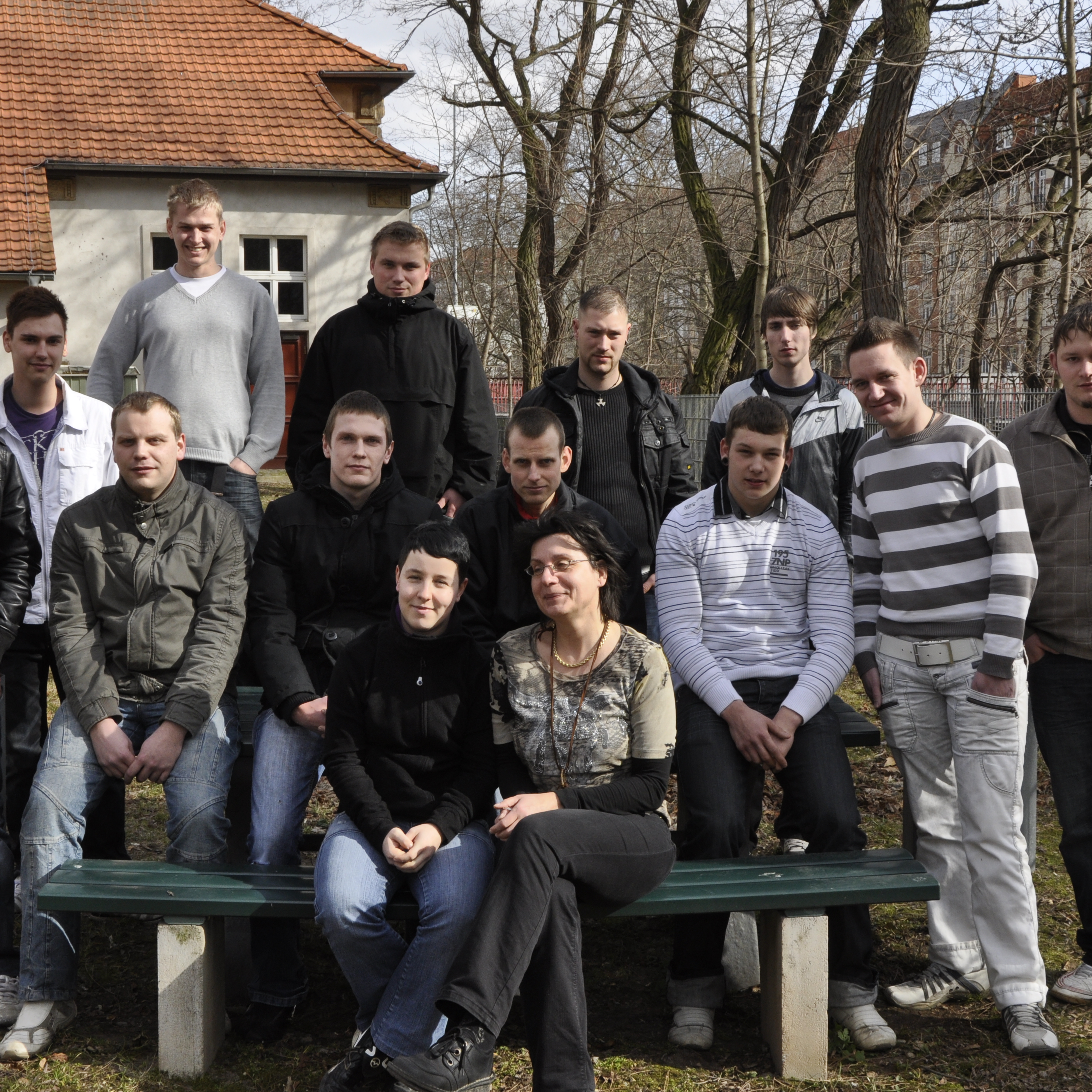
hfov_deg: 34.0
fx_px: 1785
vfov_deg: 34.0
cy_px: 546
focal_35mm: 50
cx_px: 487
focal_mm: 26
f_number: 13
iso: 400
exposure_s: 1/200
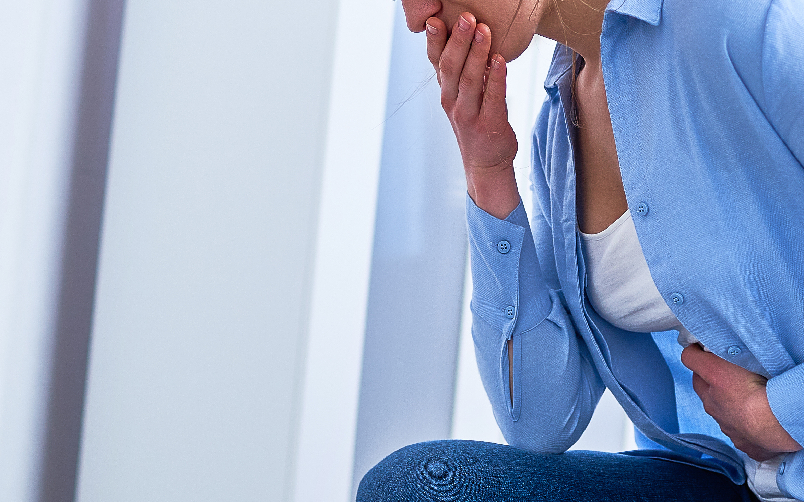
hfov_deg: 26.6
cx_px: 542
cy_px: 176
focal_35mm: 77
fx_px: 1687
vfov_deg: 16.9
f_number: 2
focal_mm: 30
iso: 200
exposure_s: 1/100
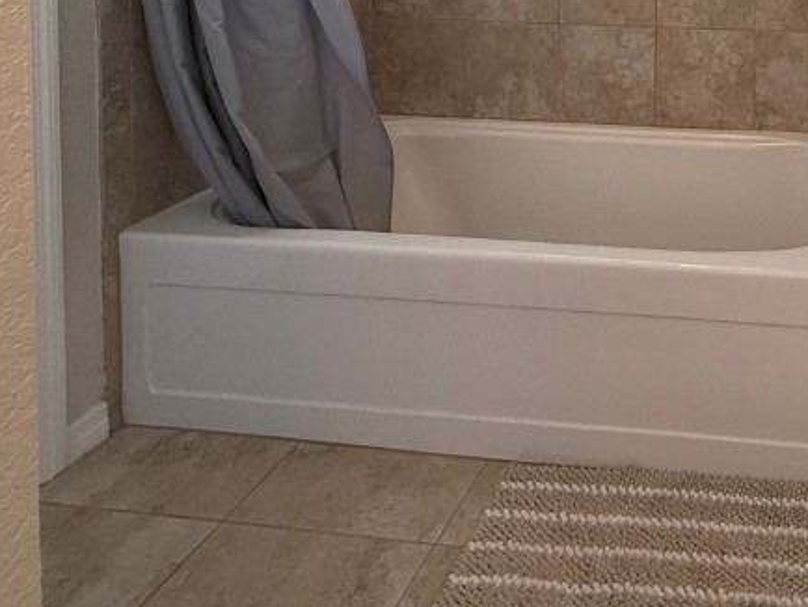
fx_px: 771
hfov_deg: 47.2
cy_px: -99
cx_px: 786
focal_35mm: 33
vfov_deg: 35.2
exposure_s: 1/120
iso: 160
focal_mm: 2.22
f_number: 2.2
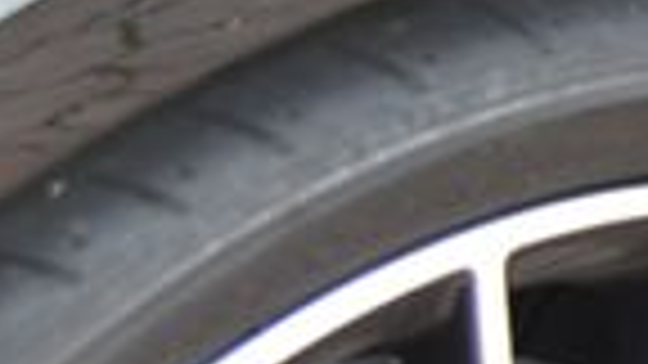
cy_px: -674
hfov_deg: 6.6
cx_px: 2250
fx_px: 4863
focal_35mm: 283
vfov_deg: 4.2
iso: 500
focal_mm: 38
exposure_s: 1/60
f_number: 4
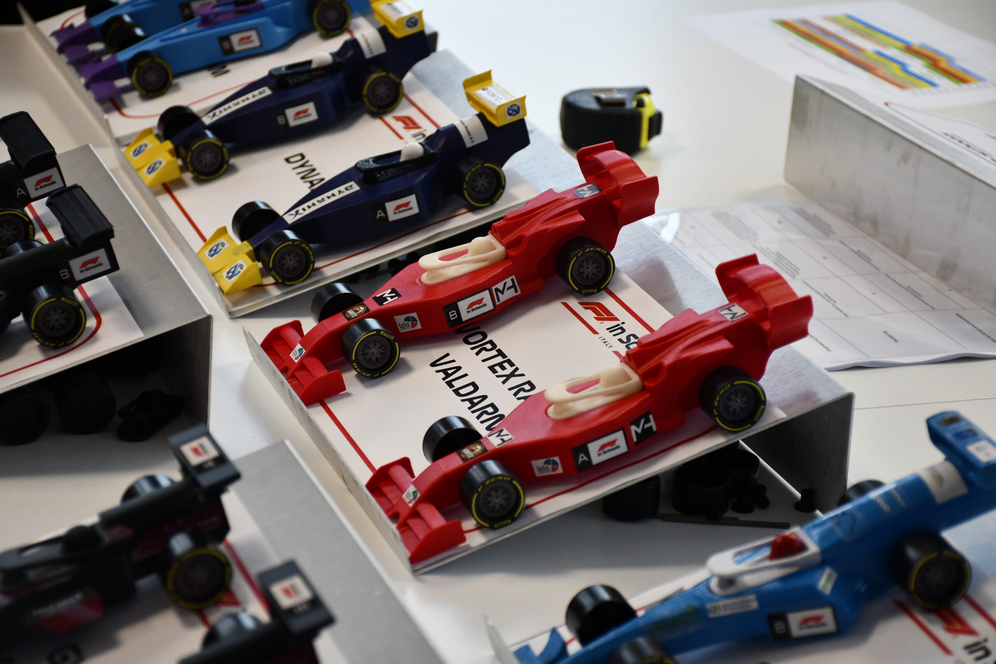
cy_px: 332
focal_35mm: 105
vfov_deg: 13.0
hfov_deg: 19.5
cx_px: 498
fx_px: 2905
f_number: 5
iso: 1250
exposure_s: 1/125
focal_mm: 70
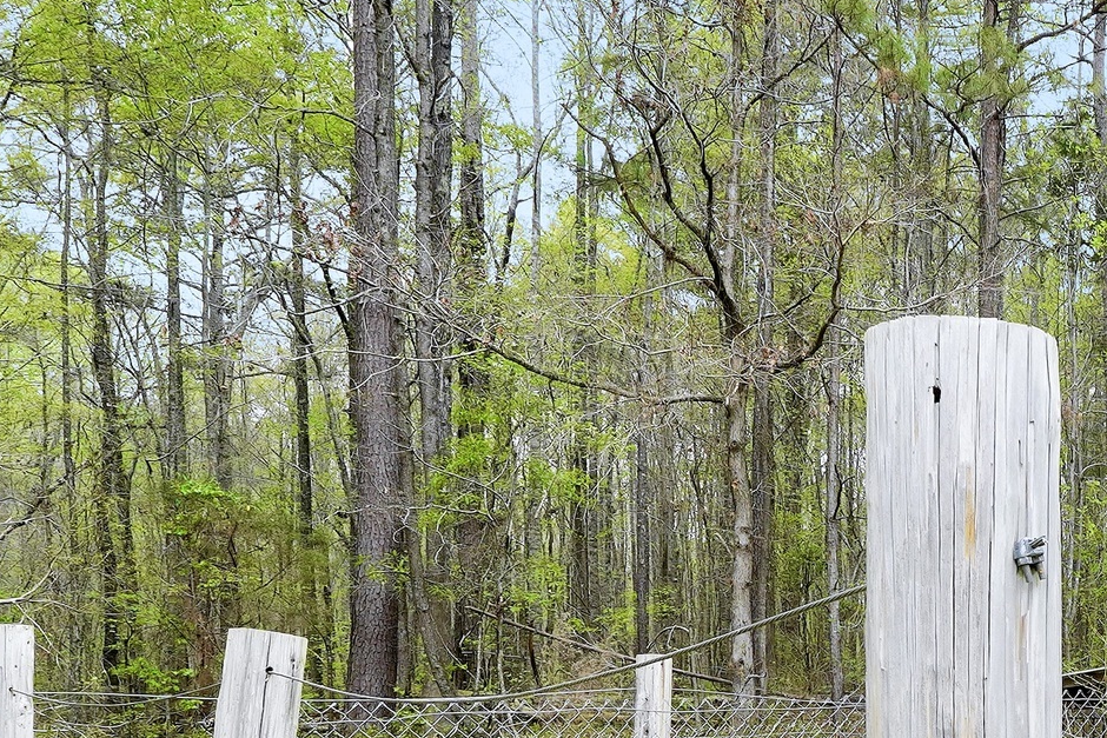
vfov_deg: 26.1
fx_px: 1507
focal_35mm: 49
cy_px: 739
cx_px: 1302
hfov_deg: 33.4
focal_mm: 10
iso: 100
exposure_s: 1/100
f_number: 6.3
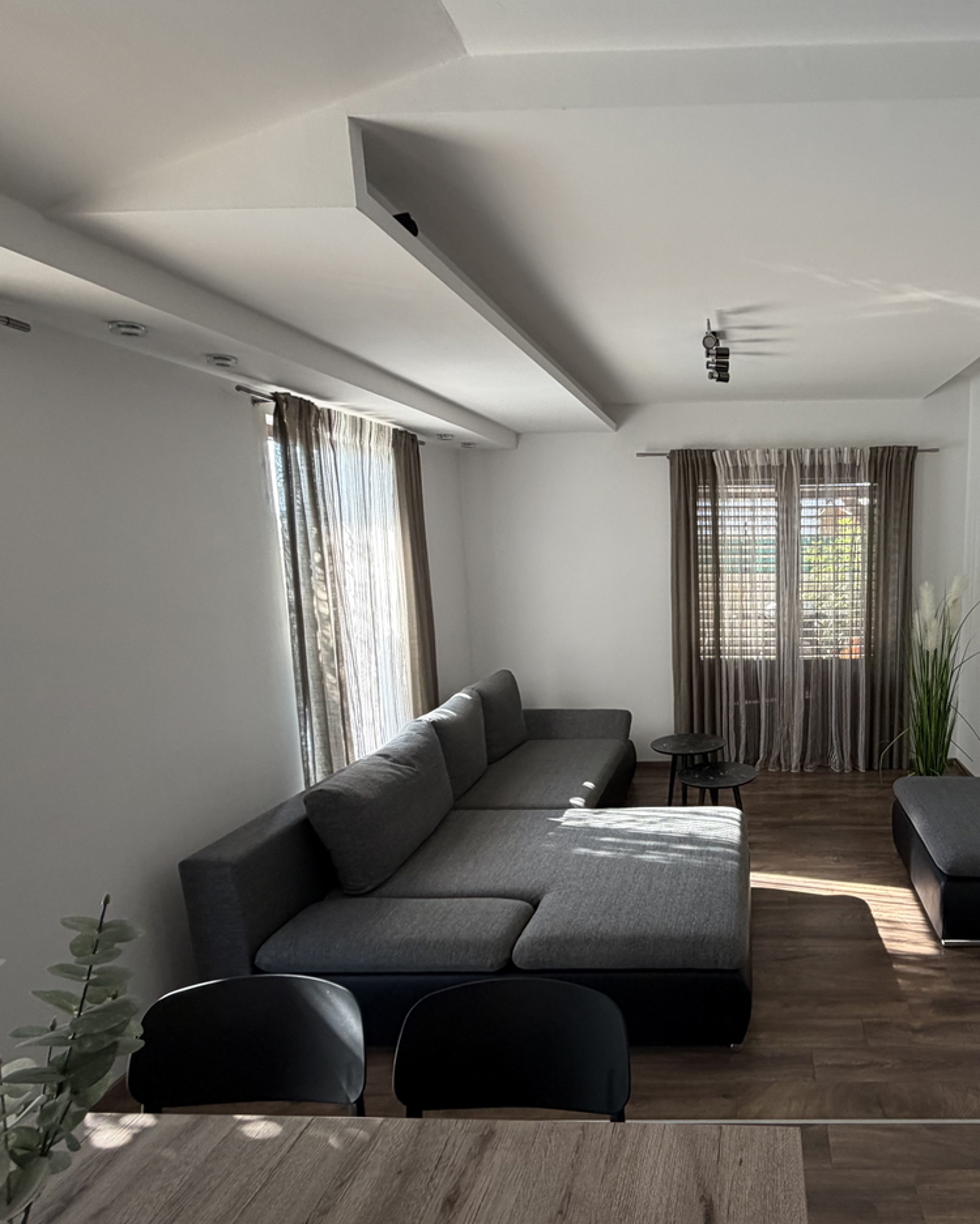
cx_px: 732
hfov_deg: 61.9
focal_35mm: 21
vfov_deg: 77.4
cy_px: 666
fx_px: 761
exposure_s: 1/121
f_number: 2.2
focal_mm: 2.22
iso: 160
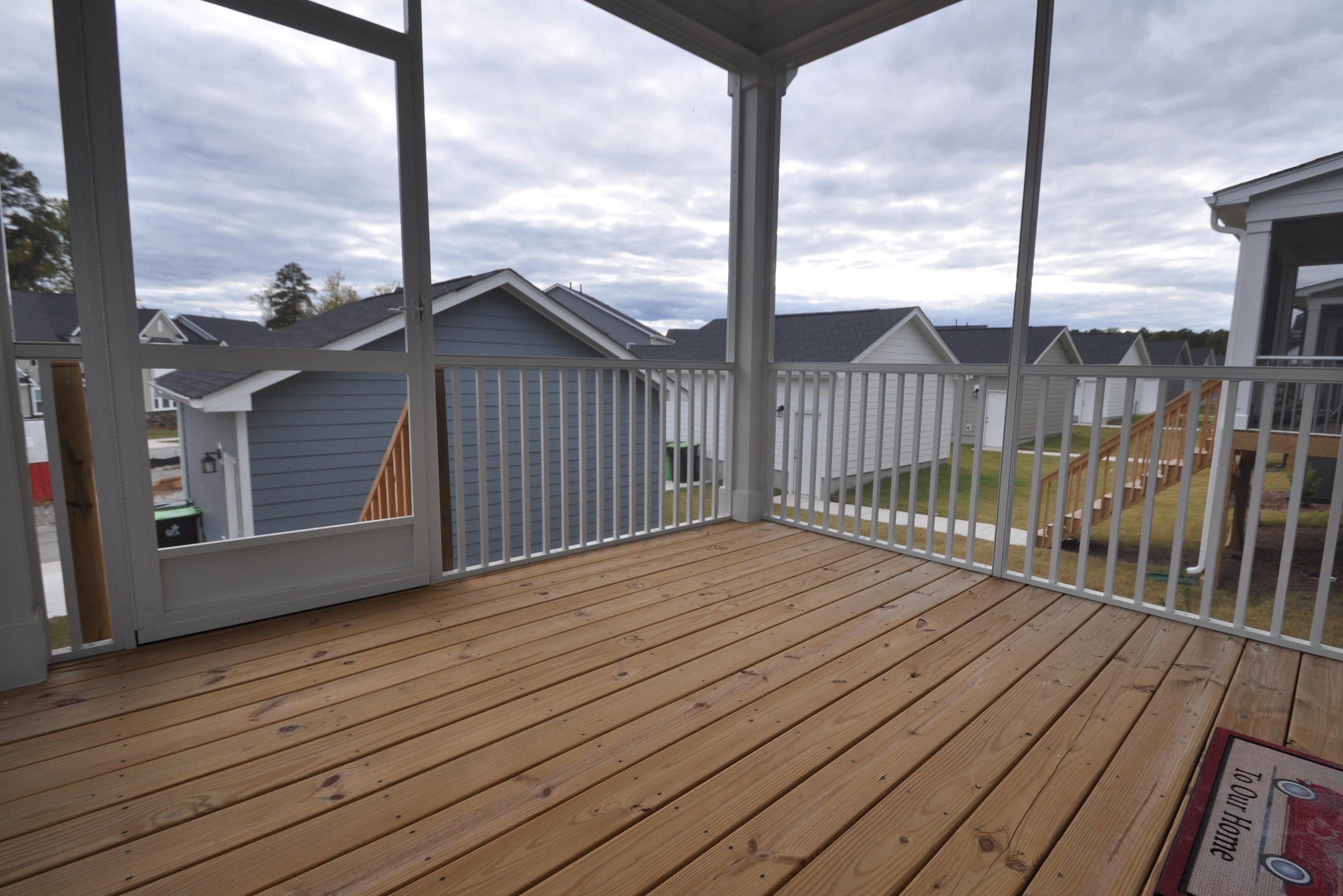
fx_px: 597
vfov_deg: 73.7
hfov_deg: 96.6
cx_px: 713
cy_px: 442
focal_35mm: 16
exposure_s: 1/200
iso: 200
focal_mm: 10
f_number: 7.1
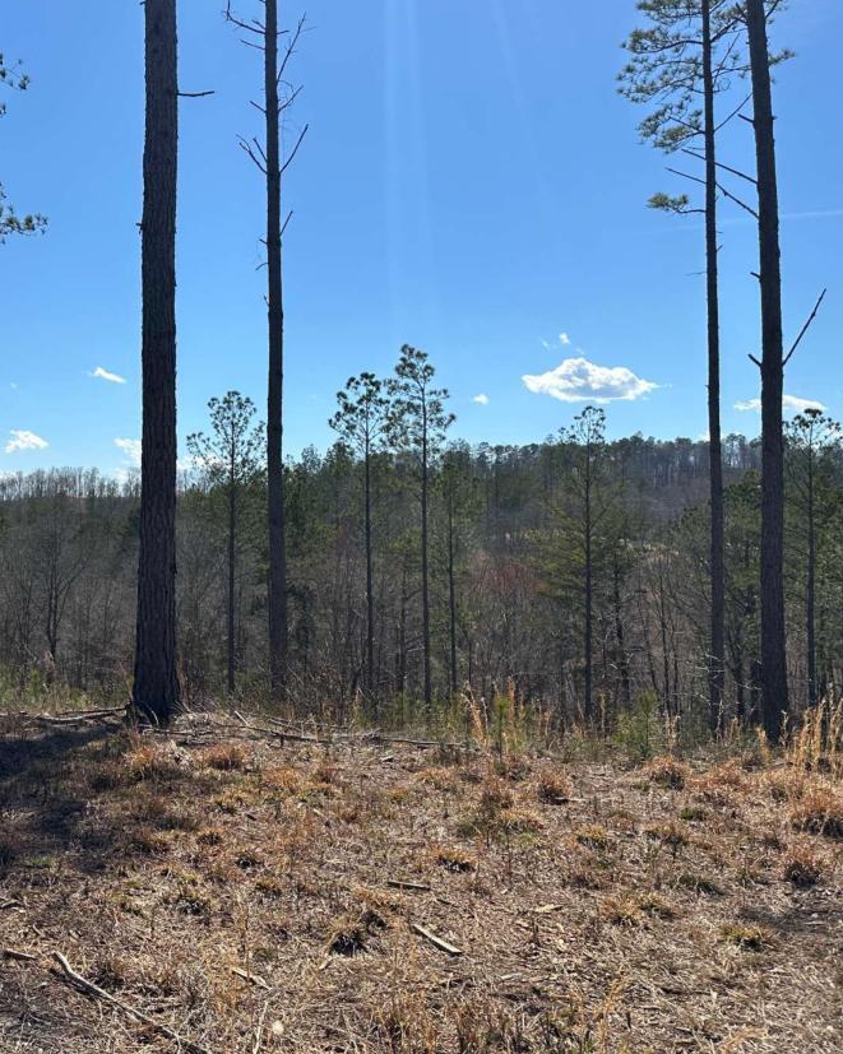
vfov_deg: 52.8
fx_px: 1061
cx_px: 173
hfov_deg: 41.5
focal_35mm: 34
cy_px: 500
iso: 80
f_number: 1.78
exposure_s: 1/6623
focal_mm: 6.86
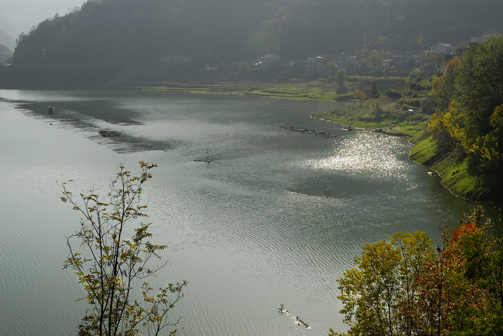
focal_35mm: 52
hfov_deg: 37.8
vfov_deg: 25.8
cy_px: 168
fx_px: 734
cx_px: 252
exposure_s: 1/125
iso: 100
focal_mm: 35
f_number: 14
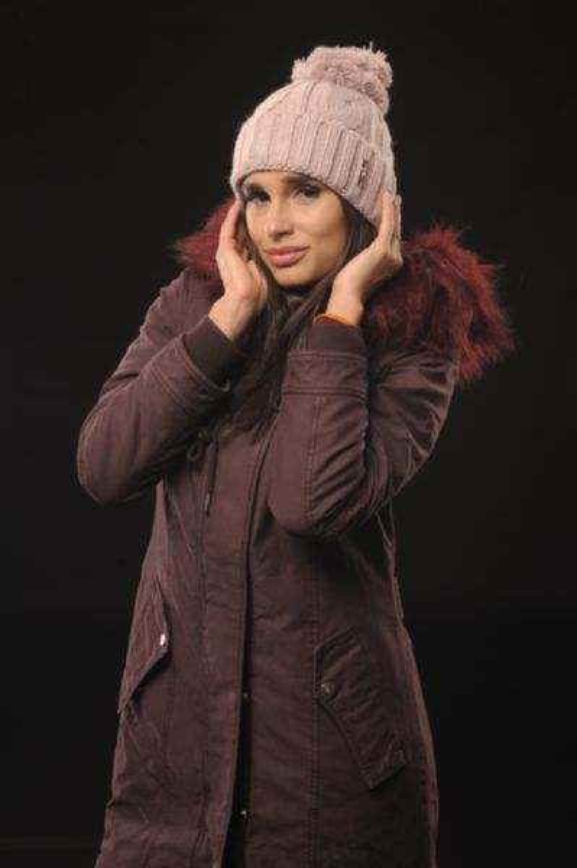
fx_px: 1445
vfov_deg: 33.4
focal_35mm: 60
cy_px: 434
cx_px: 288
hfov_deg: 22.6
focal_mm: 60
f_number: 8
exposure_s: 1/160
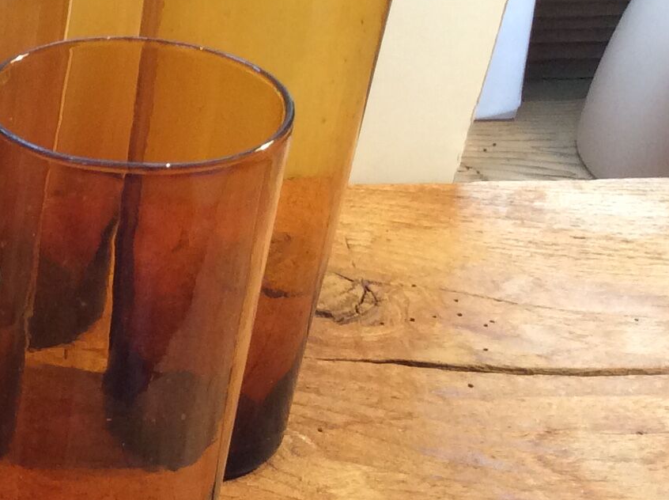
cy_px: 374
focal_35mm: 98
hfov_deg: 17.9
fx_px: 1891
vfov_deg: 15.0
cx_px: -342
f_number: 2.4
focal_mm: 3.3
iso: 80
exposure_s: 1/24
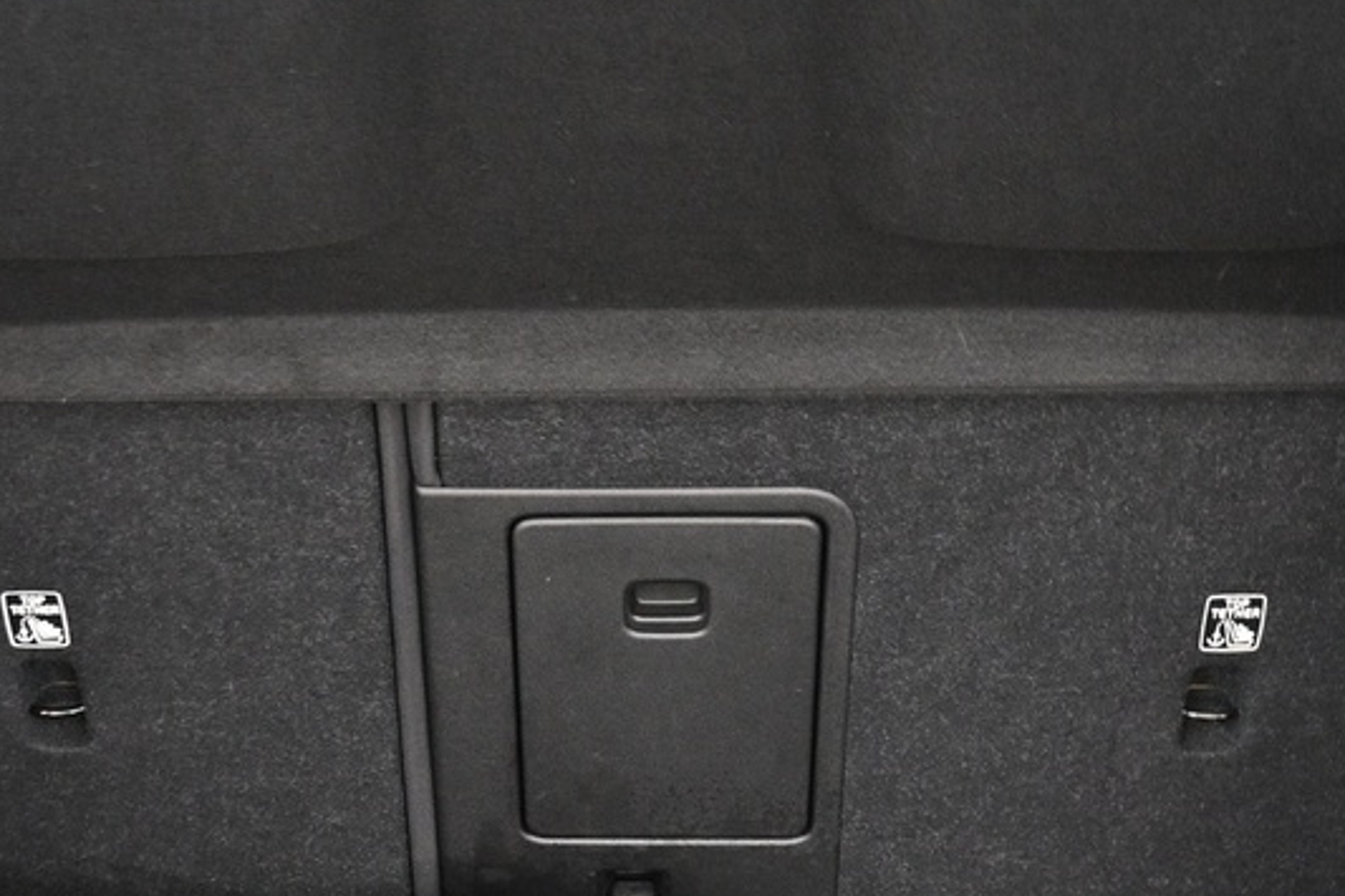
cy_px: 883
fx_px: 2726
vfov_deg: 18.2
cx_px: 621
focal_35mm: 73
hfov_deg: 27.7
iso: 1600
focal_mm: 16
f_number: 3.5
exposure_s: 1/13
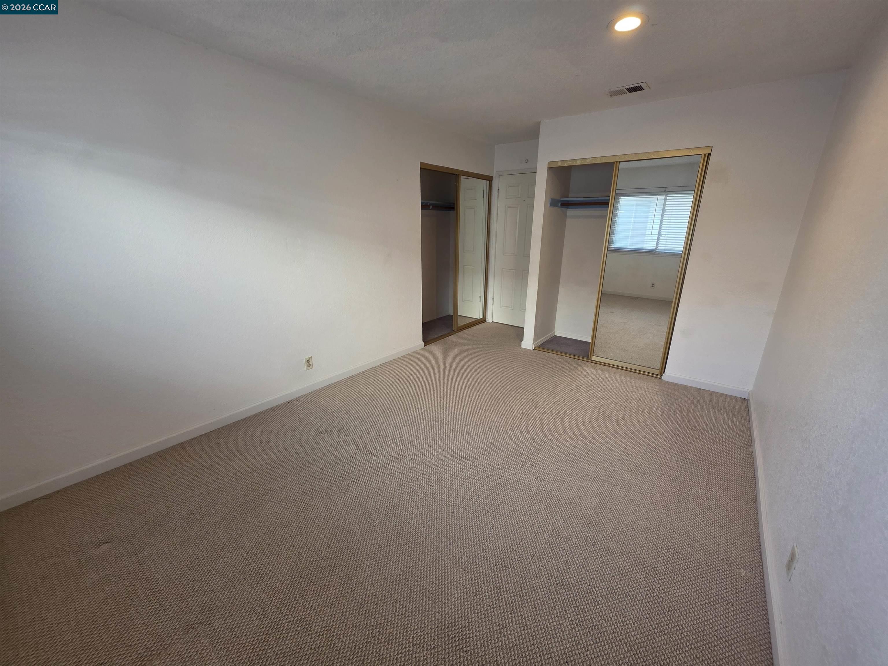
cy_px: 333
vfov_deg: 89.9
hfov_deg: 106.2
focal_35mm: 13
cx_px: 444
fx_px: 333
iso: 160
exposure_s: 1/60
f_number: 1.9
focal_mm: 2.2
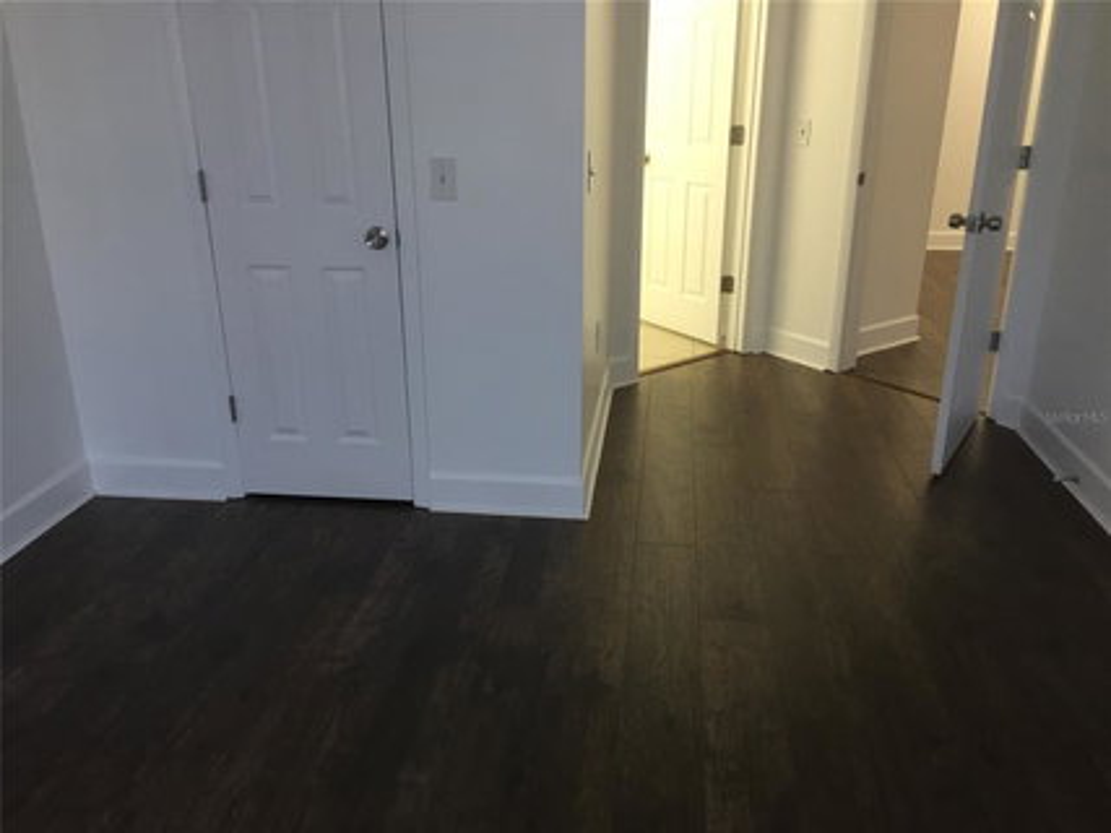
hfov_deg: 61.7
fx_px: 930
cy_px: 416
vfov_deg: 48.2
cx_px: 556
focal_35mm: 29
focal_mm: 4.15
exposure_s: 1/30
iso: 80
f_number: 2.2
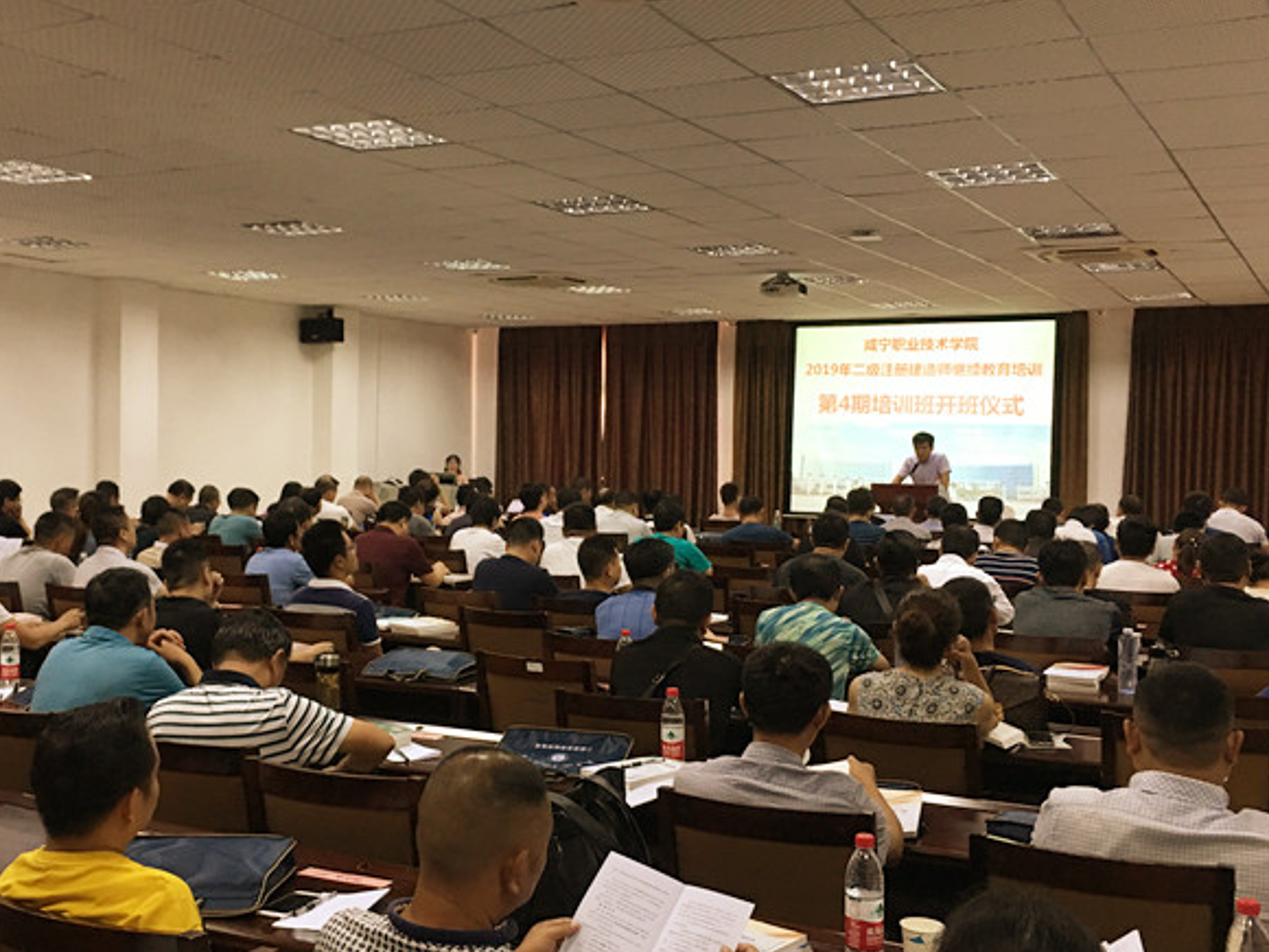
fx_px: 1466
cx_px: 512
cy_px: 495
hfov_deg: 46.6
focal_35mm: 40
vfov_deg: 36.0
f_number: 2.2
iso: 80
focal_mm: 4.15
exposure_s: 1/17
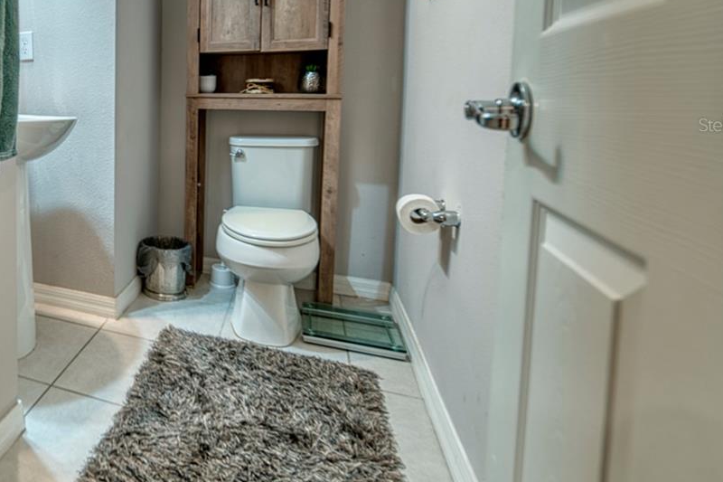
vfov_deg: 51.0
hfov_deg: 60.8
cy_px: 125
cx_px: 56
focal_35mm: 24
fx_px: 482
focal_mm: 12
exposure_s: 1/3
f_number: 5.6
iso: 100
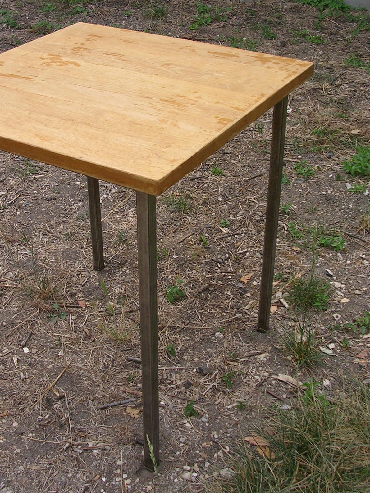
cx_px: 134
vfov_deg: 38.8
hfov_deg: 29.5
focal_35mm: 49
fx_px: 698
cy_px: 205
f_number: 2.8
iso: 50
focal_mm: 5.8
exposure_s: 1/504
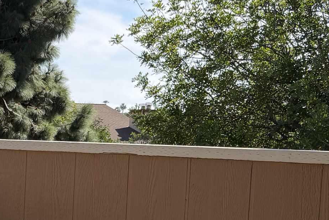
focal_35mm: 83
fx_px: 758
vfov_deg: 16.4
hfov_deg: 21.2
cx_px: -145
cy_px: 172
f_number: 1.78
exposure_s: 1/3145
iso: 100
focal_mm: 6.76
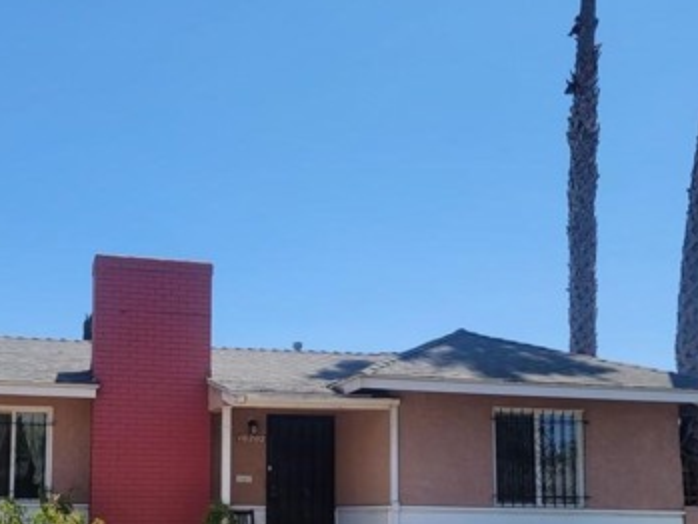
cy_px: 408
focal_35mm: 44
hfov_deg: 42.2
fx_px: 888
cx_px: 218
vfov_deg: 32.1
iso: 16
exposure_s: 1/779
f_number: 1.8
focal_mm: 6.7
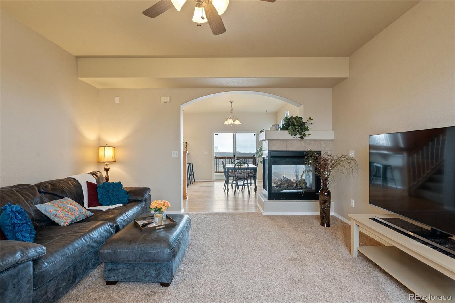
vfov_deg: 73.7
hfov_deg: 96.7
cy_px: 152
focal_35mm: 16
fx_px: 202
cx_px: 228
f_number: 8
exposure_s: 1/10
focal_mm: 16
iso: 800
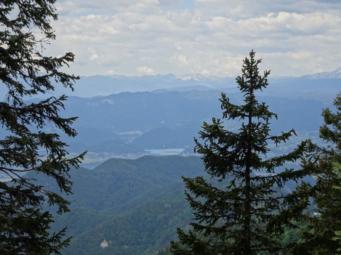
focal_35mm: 73
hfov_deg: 26.7
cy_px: 128
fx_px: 719
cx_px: 170
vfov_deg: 20.2
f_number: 5
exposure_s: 1/250
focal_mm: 12.42
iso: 80
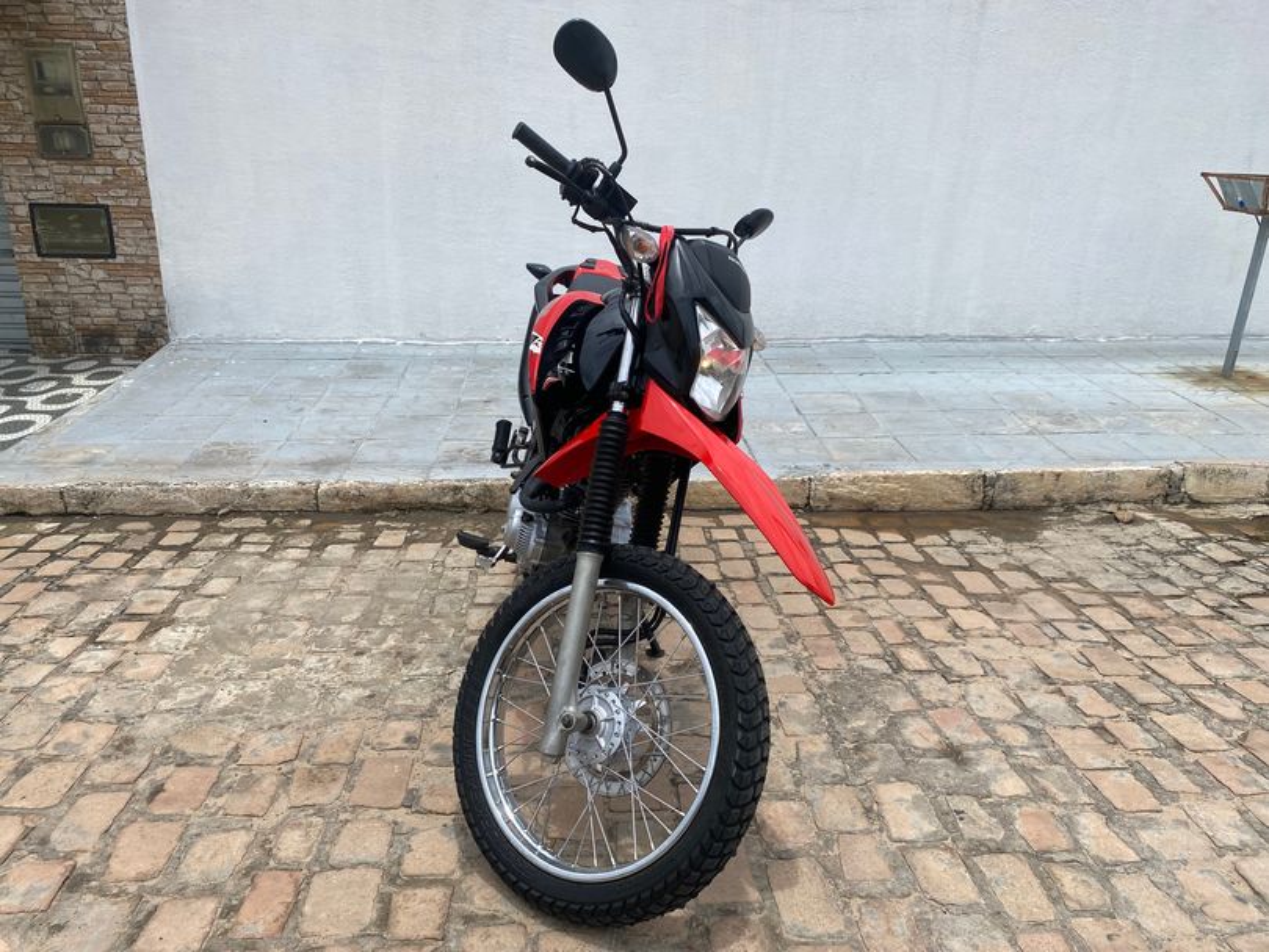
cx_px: 634
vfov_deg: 53.1
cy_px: 476
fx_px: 953
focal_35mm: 26
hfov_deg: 67.3
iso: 32
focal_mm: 4.25
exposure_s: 1/5025
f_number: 1.8
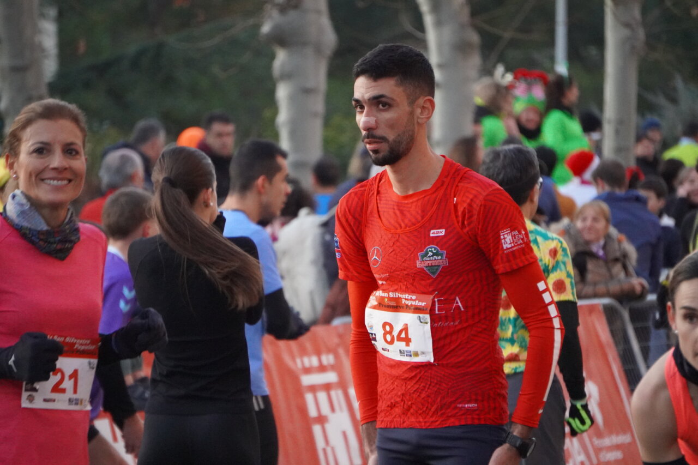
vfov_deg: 4.5
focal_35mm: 303
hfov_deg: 6.8
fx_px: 5874
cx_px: 349
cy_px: 232
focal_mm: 202
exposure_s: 1/200
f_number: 6.3
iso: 6400
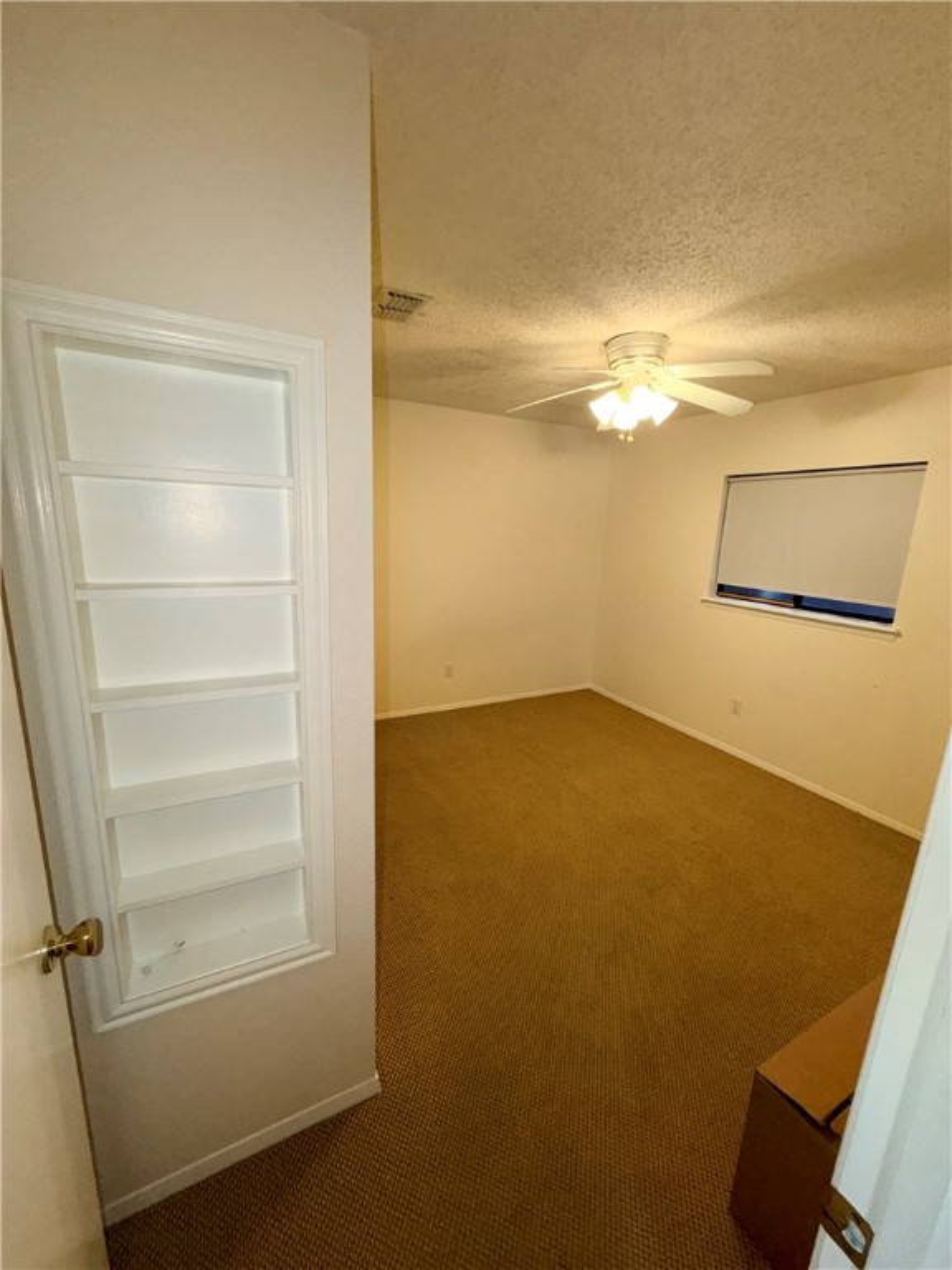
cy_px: 635
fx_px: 513
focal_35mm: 14
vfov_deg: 102.1
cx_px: 476
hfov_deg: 85.7
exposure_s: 1/60
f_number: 2.2
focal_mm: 2.22
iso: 64
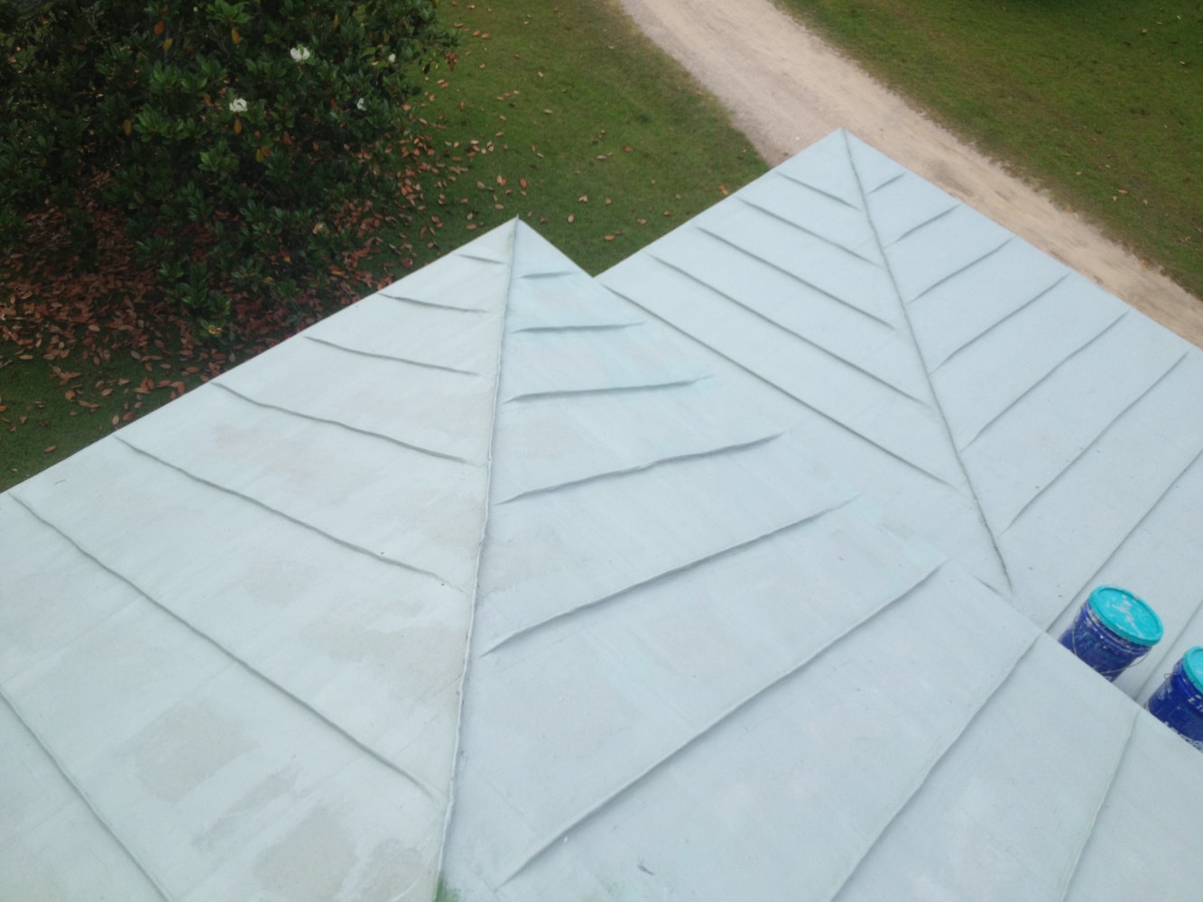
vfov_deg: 40.7
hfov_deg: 52.6
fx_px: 1216
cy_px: 451
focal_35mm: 35
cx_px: 602
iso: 50
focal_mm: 4.28
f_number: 2.4
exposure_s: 1/767
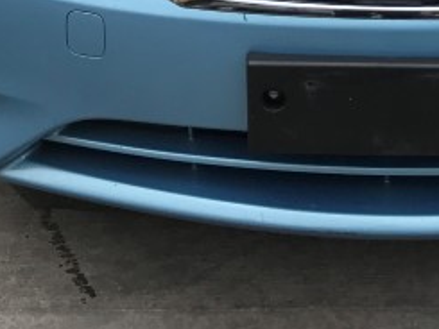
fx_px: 1485
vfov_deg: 11.6
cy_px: -290
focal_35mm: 117
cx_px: 306
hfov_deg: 16.8
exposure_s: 1/870
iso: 20
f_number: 1.8
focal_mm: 3.99
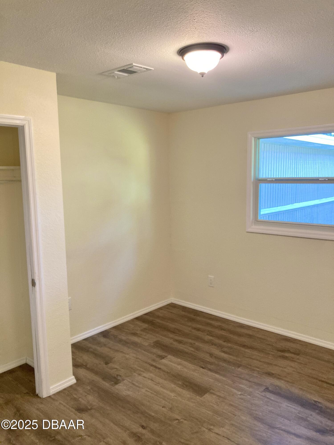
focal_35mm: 28
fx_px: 360
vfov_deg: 63.4
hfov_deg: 49.7
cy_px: 222
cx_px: 167
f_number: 1.8
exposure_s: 1/40
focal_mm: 3.99
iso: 320
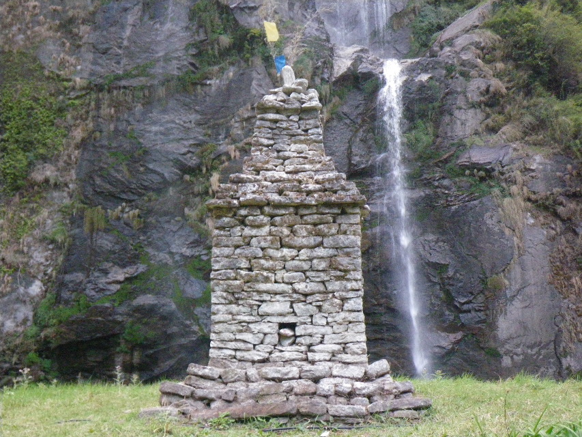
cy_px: 218
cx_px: 291
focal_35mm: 42
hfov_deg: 44.8
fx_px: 706
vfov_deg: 34.4
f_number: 4.2
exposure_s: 1/60
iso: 800
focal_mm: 7.5
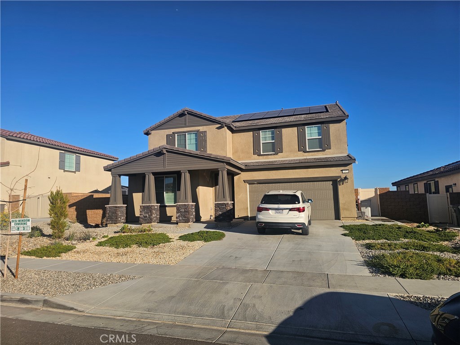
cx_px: 230
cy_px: 172
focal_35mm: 23
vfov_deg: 58.9
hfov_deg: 73.9
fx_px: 306
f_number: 1.7
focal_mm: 6.3
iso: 10
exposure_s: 1/1033
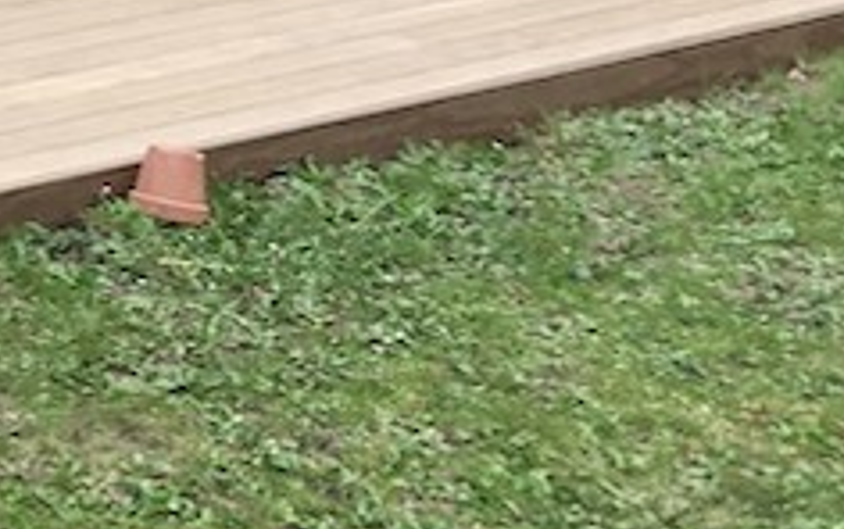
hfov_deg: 14.5
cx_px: -561
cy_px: -593
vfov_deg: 9.3
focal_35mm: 130
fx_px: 2993
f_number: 2.2
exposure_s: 1/50
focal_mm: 4.15
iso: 25
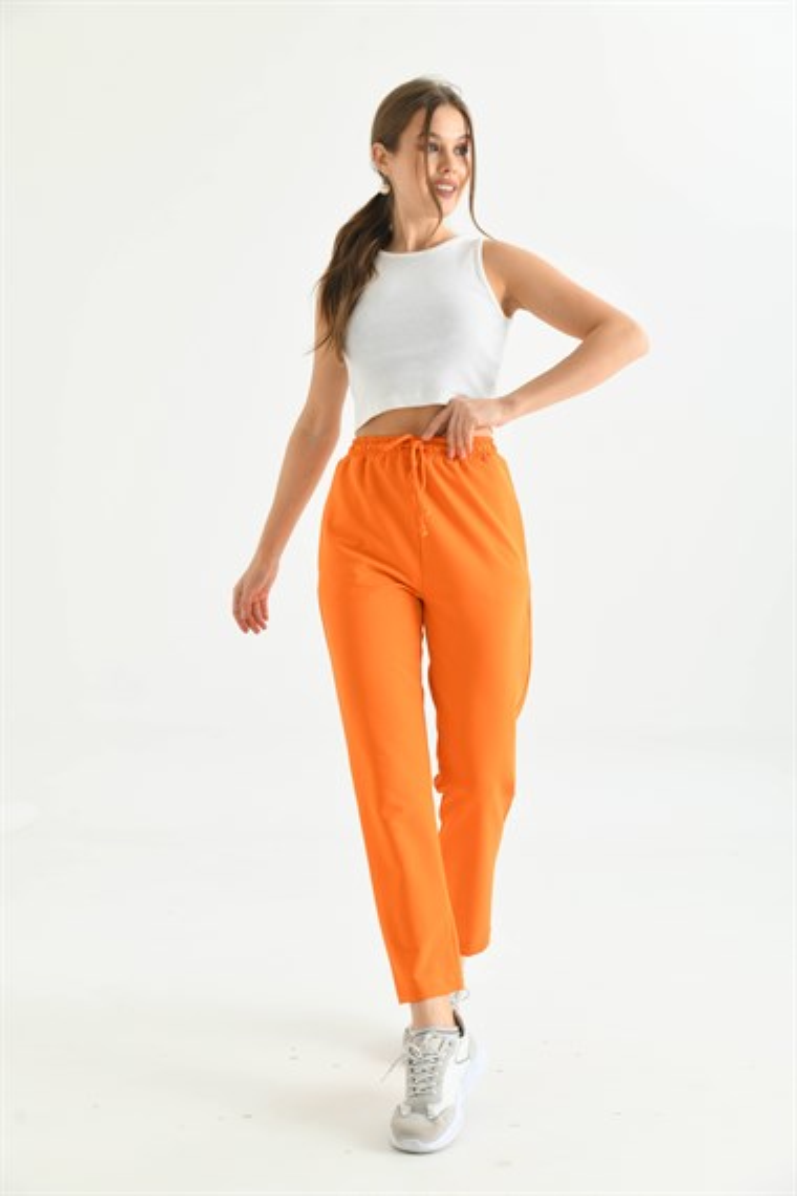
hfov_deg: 28.1
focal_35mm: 48
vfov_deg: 41.1
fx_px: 1594
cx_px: 398
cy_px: 598
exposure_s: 1/125
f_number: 5.6
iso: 160
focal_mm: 48
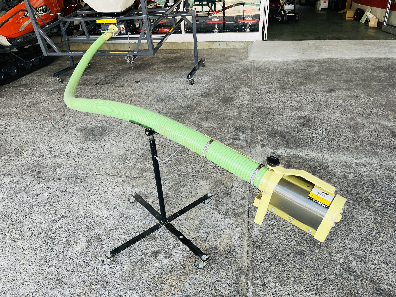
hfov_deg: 67.3
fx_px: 297
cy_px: 148
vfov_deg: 53.1
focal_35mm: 26
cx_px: 198
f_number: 1.6
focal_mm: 5.1
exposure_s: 1/193
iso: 40
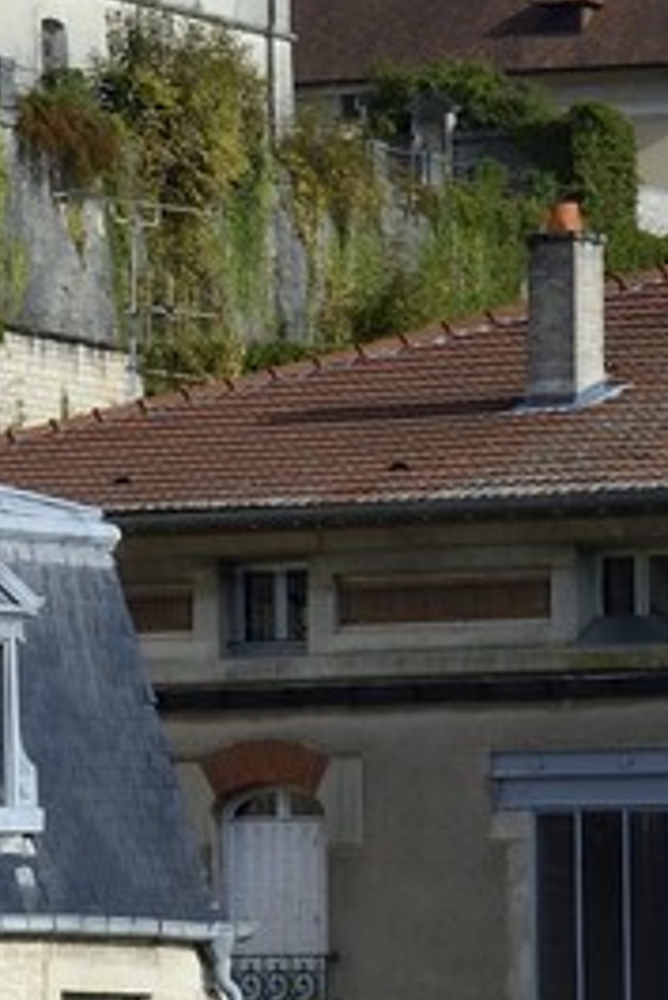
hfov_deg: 3.8
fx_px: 9728
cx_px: -1219
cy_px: 740
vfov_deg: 5.9
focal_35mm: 350
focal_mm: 58
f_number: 14
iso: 200
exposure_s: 1/250
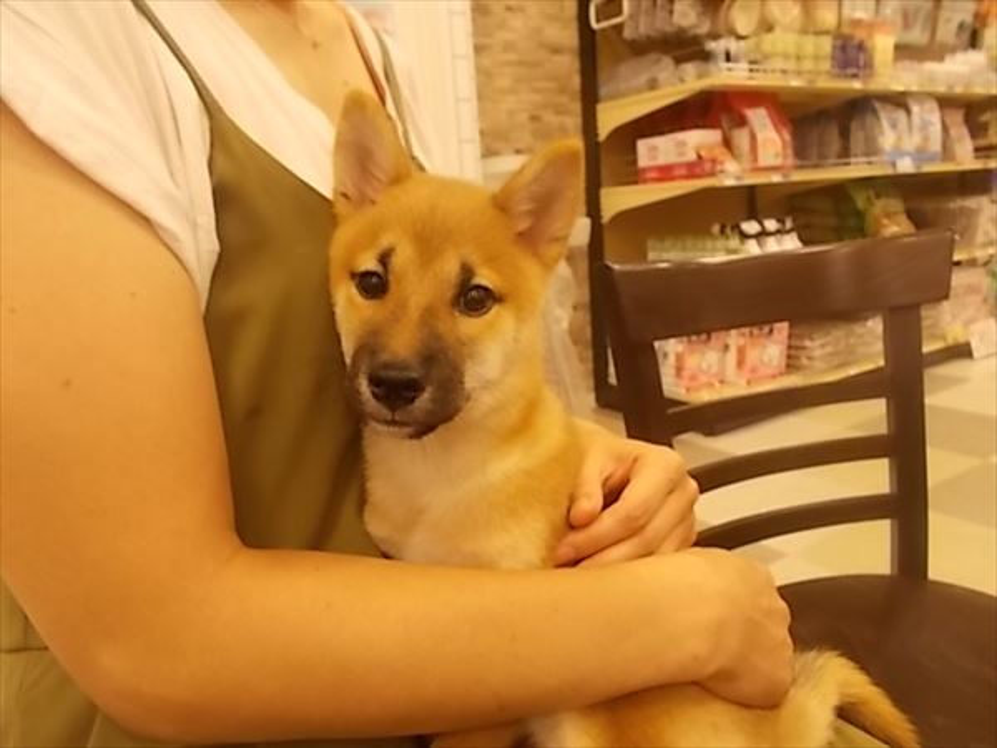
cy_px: 374
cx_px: 498
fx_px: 749
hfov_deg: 67.3
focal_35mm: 26
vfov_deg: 53.1
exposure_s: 1/25
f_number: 3.2
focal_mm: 4.6
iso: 160
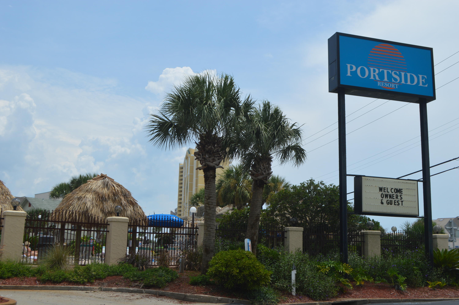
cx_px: 230
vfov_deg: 36.8
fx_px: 459
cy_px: 152
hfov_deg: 53.2
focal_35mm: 36
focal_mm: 24
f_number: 9
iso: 100
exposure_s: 1/320
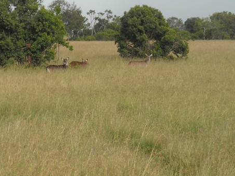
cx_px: 79
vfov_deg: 8.0
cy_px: 66
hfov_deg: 10.7
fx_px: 1257
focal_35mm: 185
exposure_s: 1/296
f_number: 4.7
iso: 64
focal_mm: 17.1
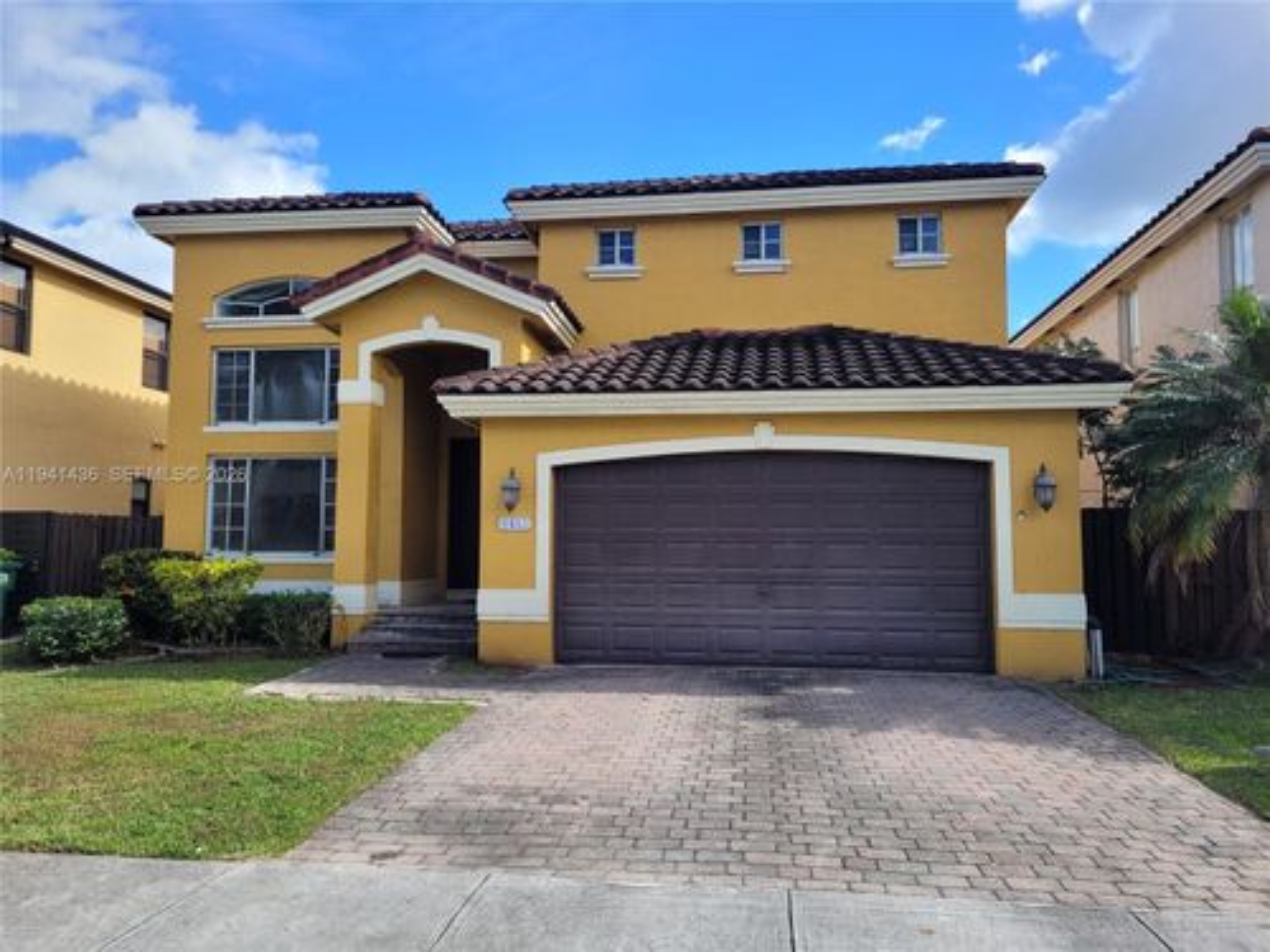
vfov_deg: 53.1
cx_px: 635
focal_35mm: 26
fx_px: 954
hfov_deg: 67.3
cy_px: 476
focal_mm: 5.4
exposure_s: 1/1050
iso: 40
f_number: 1.8
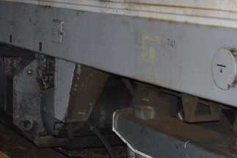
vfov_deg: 12.6
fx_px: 704
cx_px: 18
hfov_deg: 18.7
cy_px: -7
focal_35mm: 107
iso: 800
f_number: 8
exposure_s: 1/60
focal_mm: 18
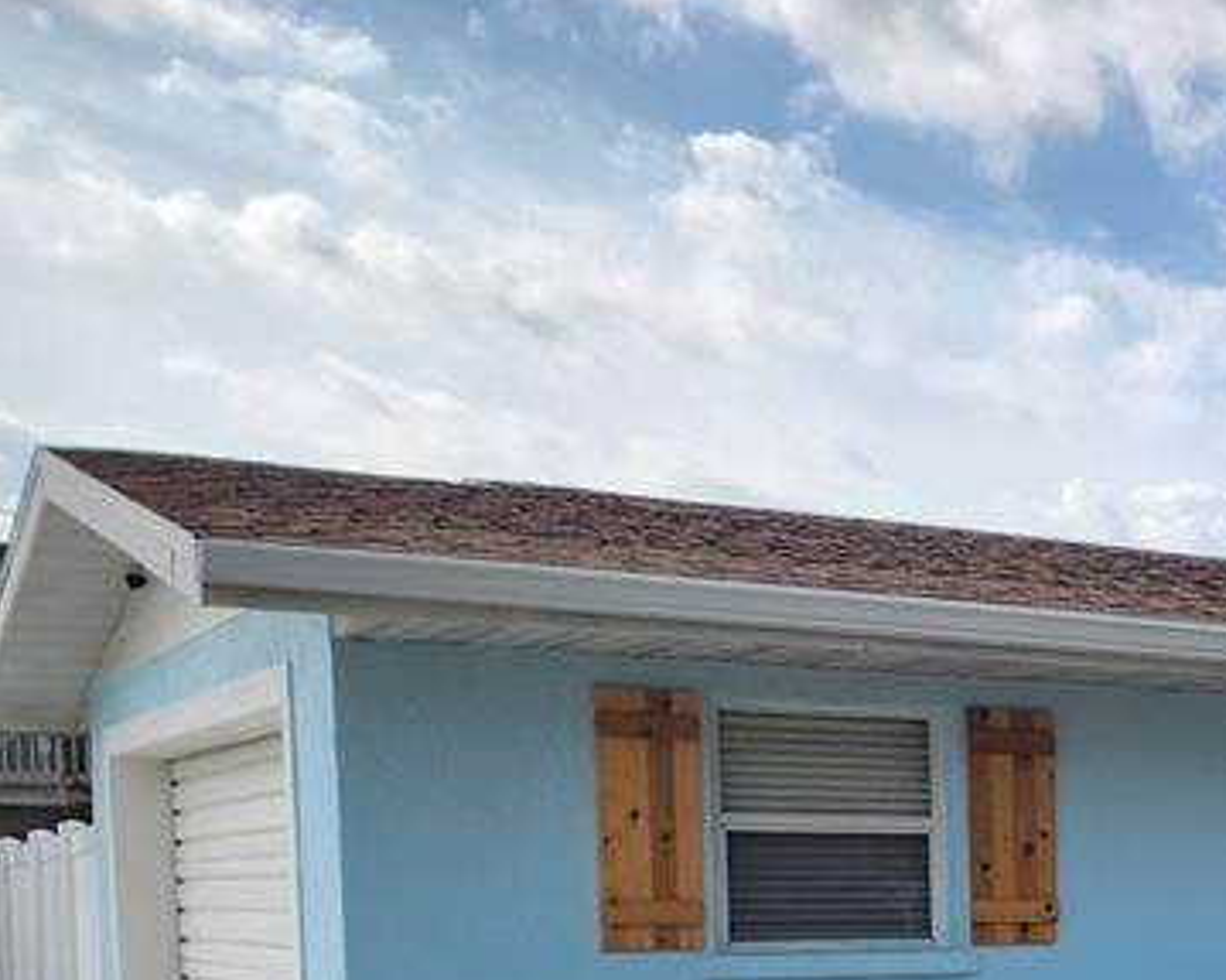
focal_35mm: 64
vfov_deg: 22.5
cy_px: 1079
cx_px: 1687
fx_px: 2322
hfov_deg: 24.8
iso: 12
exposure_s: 1/1238
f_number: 1.8
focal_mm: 6.4
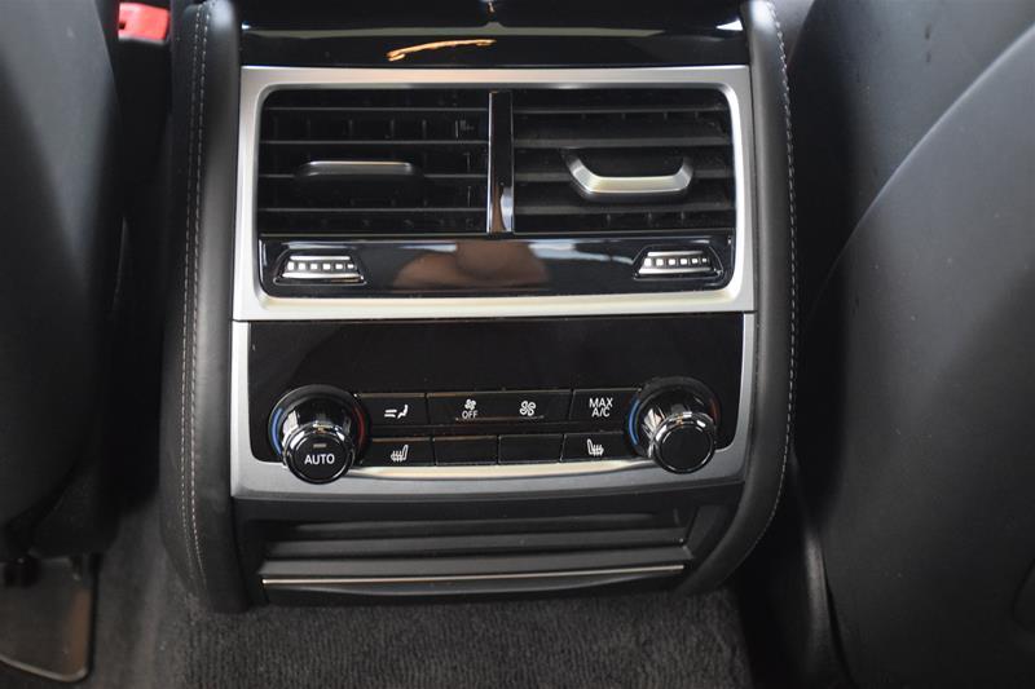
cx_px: 518
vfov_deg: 20.2
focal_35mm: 68
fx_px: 1940
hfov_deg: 29.9
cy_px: 344
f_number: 4.5
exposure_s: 1/60
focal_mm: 45
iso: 4000
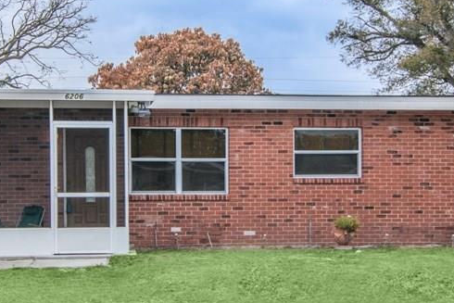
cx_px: 186
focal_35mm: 47
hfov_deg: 41.7
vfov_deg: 28.6
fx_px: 593
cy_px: 128
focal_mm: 15
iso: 220
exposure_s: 1/250
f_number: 8
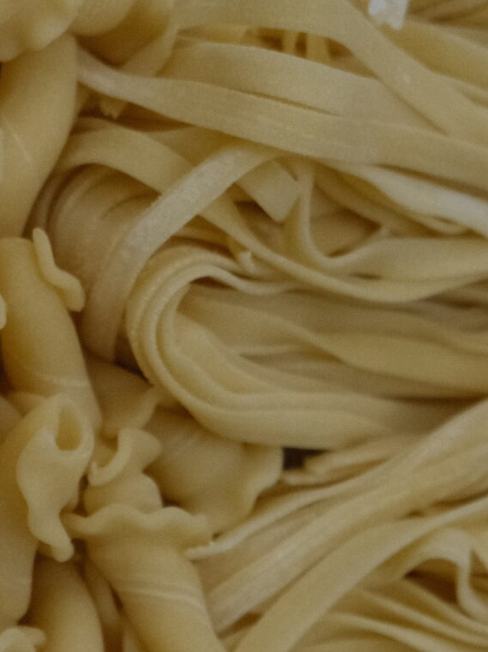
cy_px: 585
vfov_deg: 13.3
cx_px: -121
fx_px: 2765
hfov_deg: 9.9
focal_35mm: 147
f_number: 4
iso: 1600
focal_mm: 30.2
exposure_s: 1/500
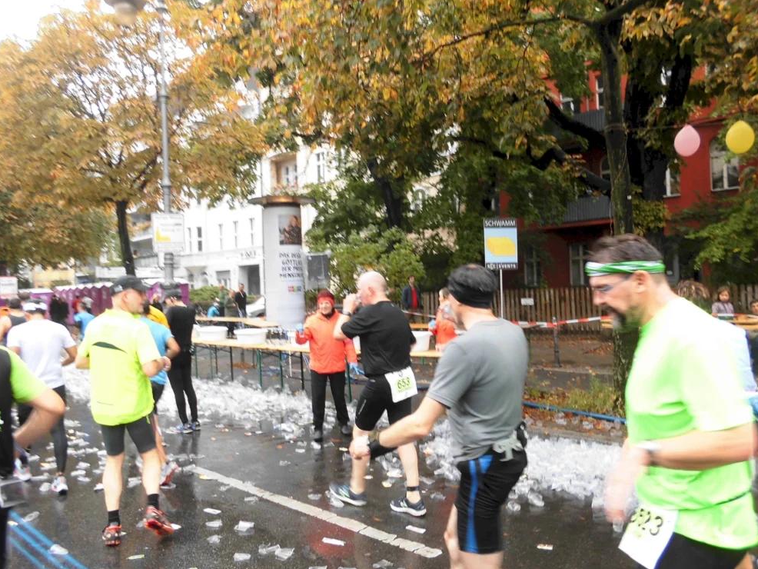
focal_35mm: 27
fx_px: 591
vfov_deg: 51.4
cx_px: 380
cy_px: 288
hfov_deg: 65.3
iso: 100
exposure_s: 1/60
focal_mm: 4.6
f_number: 3.2
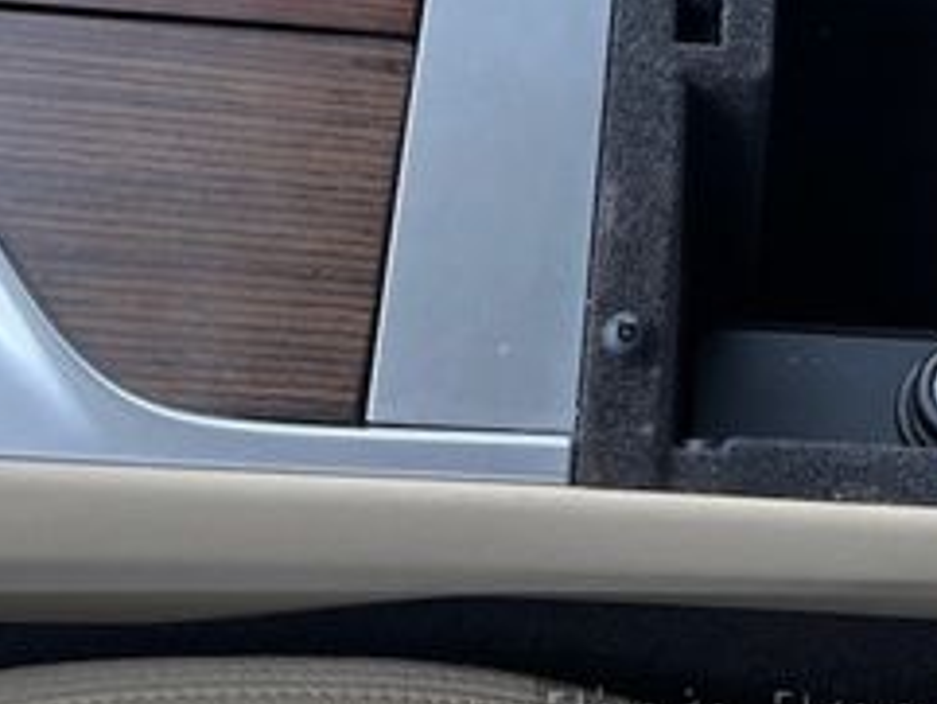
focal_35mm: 69
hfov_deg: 27.3
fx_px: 1869
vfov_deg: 20.0
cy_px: -140
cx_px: 805
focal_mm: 5.7
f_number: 1.5
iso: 50
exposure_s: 1/414
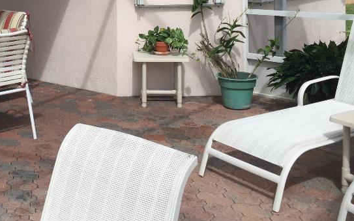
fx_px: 559
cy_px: -11
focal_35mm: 58
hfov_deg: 34.5
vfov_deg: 21.4
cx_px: 96
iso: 32
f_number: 2.2
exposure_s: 1/1799
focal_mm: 4.15
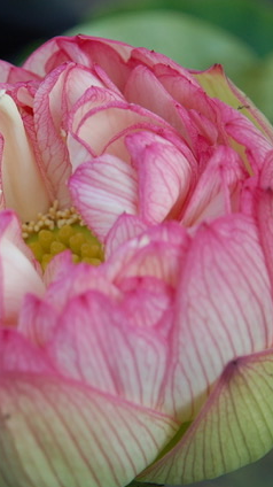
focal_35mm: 166
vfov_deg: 13.0
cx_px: 63
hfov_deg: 7.3
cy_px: 244
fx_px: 2140
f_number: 4.5
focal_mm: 70
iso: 400
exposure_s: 1/250
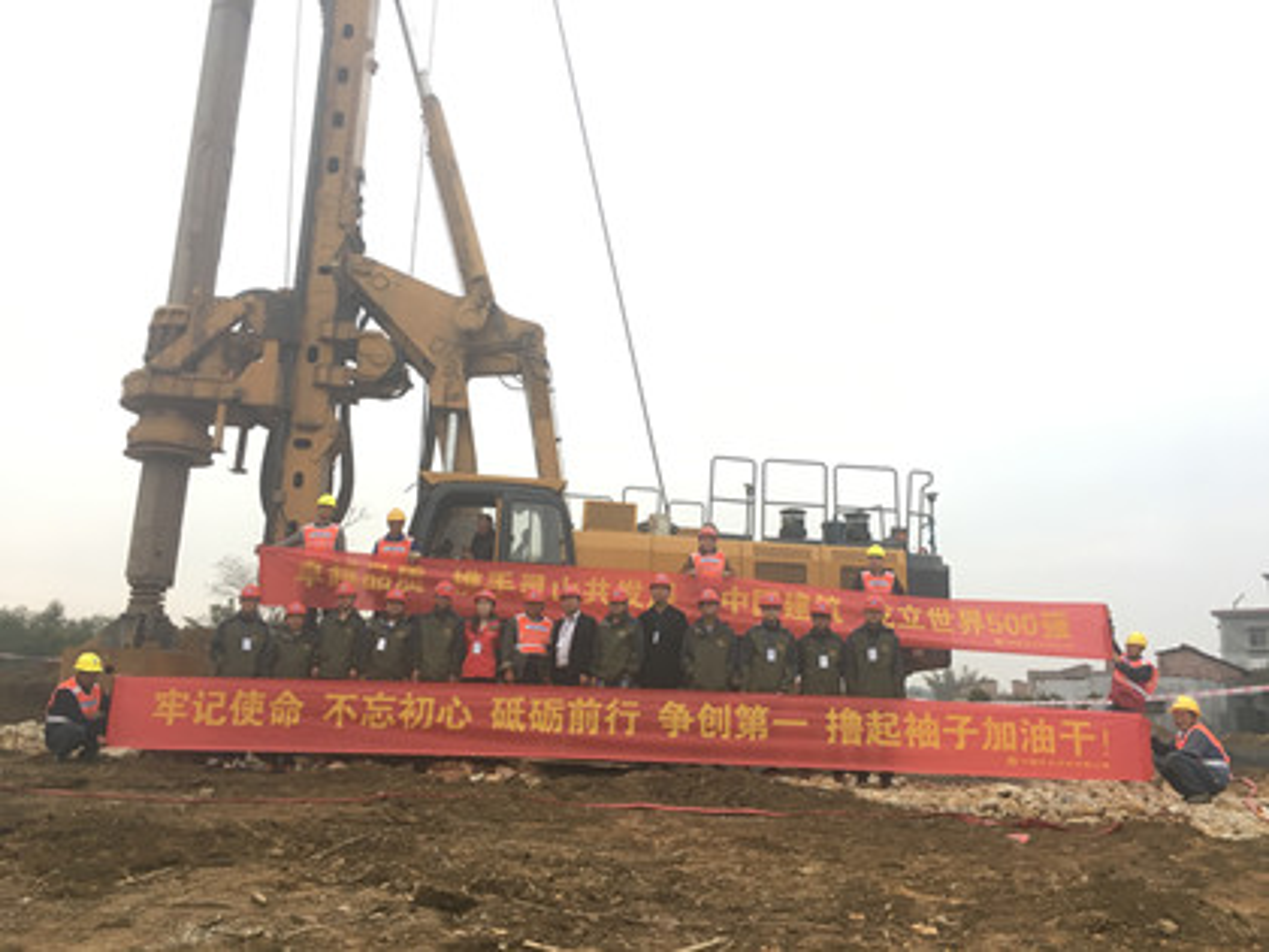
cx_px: 634
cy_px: 476
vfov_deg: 48.2
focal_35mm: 29
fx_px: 1063
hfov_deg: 61.7
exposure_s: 1/33
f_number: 2.2
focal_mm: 4.15
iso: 32
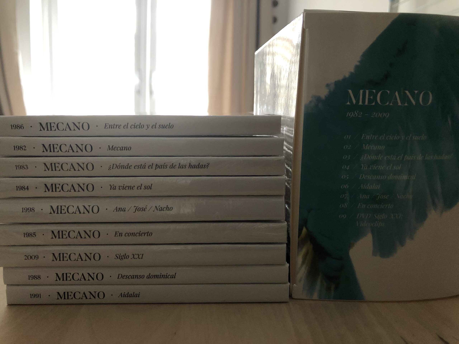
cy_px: 172
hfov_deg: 63.4
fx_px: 371
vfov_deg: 49.7
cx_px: 230
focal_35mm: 28
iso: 100
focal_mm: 3.99
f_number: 1.8
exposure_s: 1/12
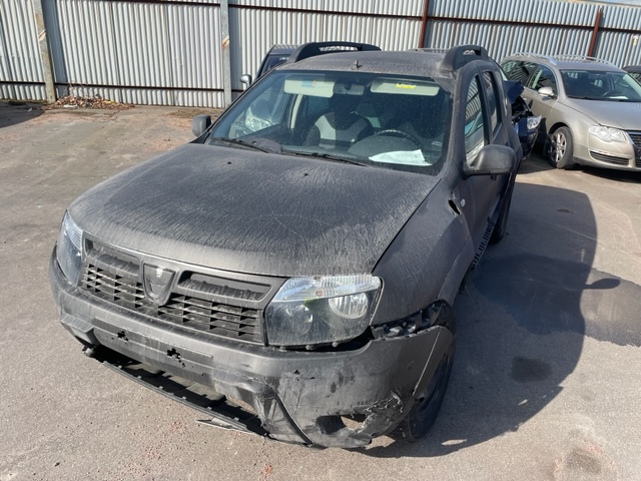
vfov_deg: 53.1
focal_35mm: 26
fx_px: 481
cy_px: 240
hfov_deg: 67.3
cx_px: 320
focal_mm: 4.2
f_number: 1.6
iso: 32
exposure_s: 1/1916
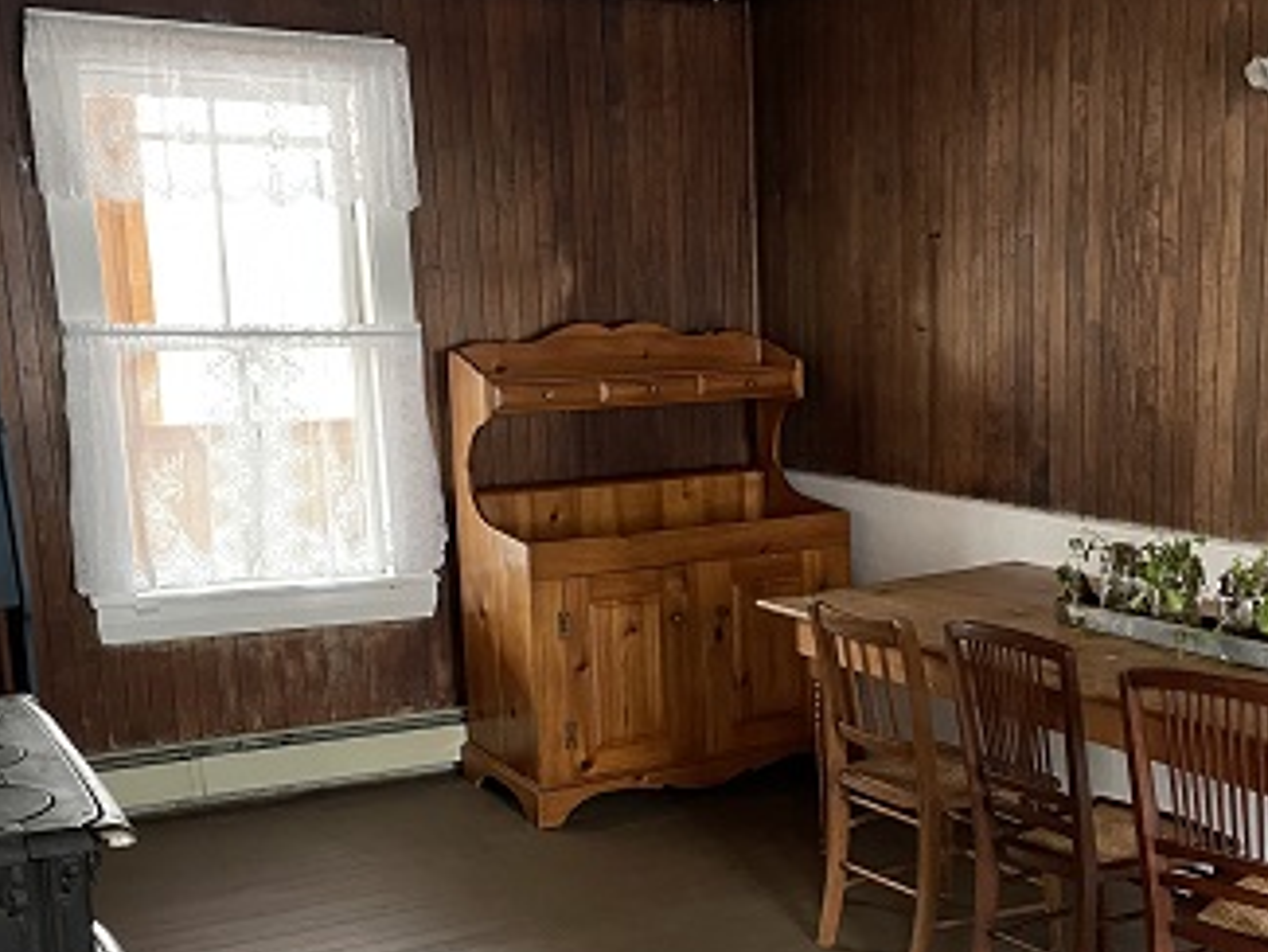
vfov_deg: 29.8
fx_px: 1759
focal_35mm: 48
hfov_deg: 39.6
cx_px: 710
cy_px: 702
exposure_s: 1/30
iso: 640
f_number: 1.6
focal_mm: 4.2
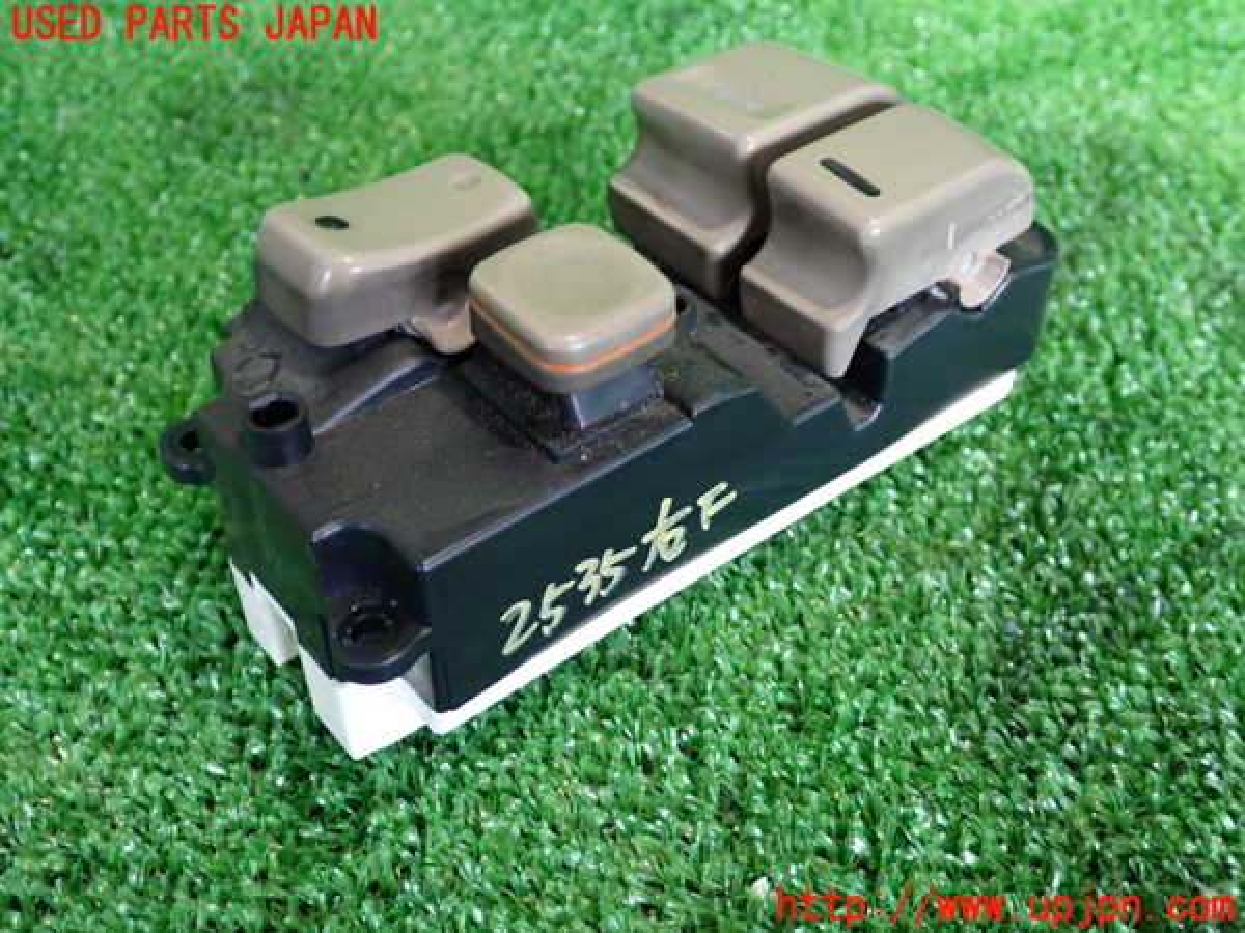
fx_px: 1367
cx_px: 622
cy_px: 466
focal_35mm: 38
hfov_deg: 49.0
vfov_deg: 37.7
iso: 800
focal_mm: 6.83
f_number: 2.7
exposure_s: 1/25
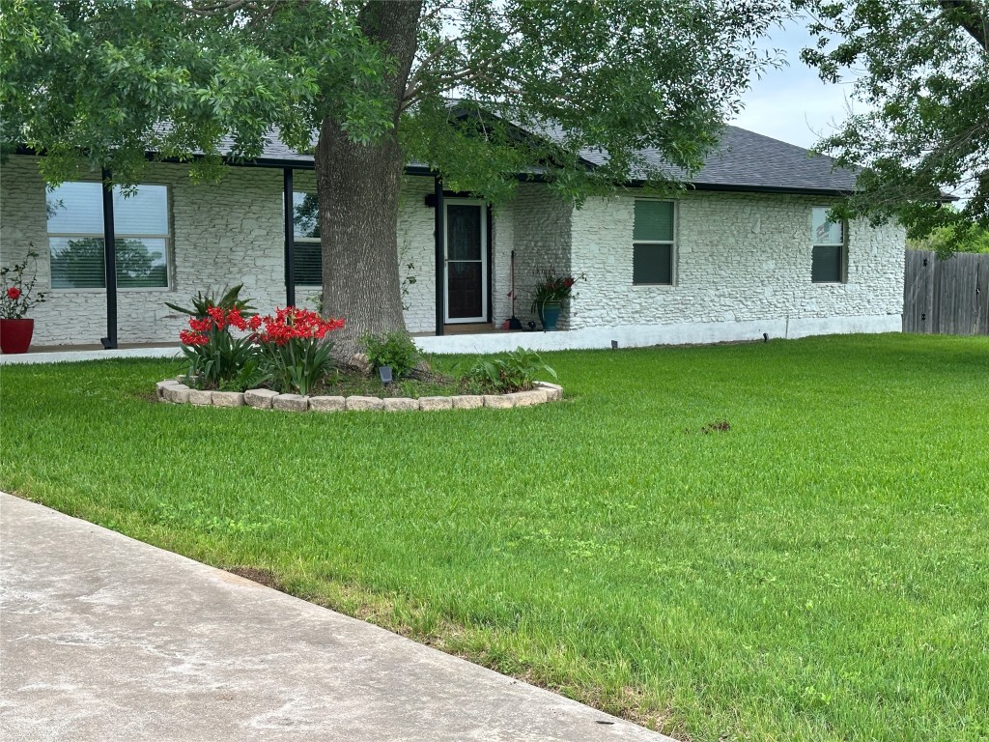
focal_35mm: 48
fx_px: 1371
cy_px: 371
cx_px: 494
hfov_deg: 39.7
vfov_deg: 30.3
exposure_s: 1/437
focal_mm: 6.86
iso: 64
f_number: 1.78
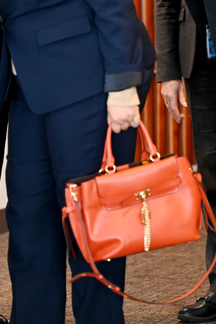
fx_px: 3047
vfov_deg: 6.1
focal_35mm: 338
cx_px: 98
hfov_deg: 4.1
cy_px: 14
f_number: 2.8
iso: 3200
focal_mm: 135
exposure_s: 1/160
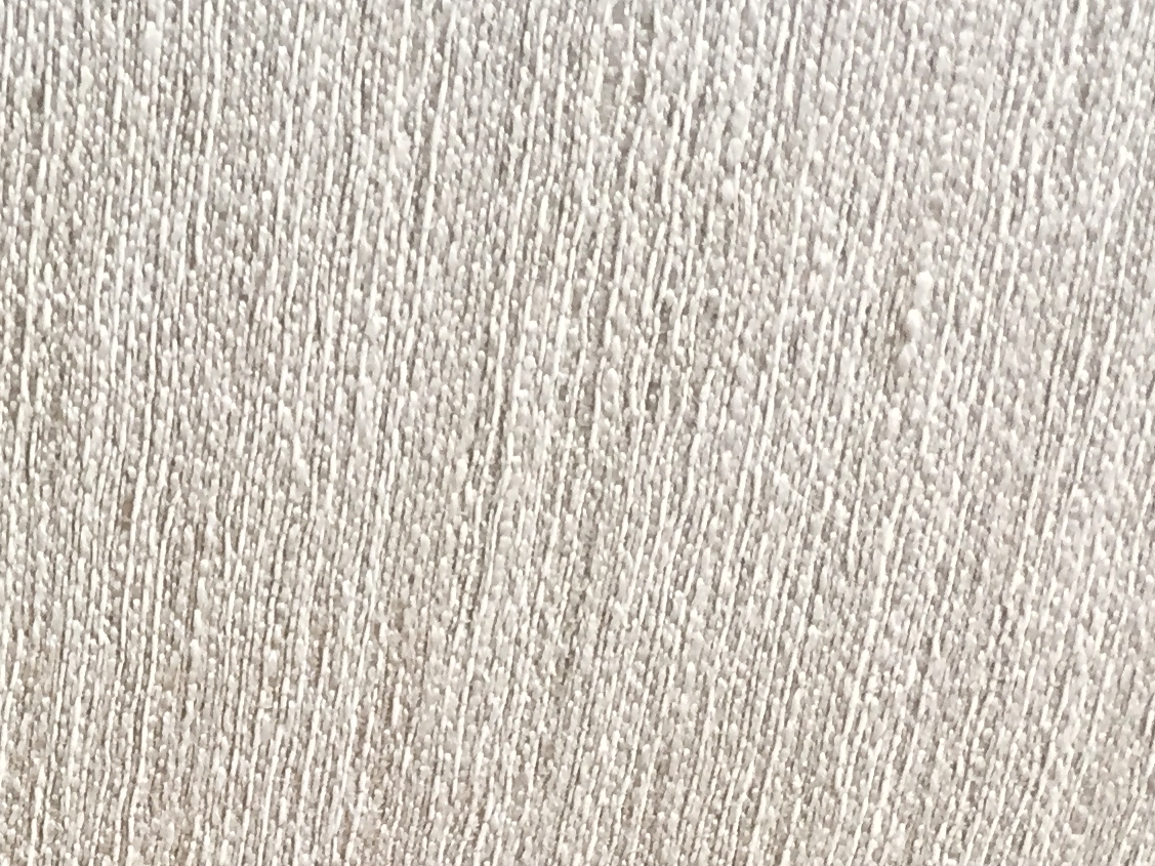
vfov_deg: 16.7
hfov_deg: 21.4
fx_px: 2802
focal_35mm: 84
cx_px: -276
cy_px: 1091
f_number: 2.2
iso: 80
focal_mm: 4.15
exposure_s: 1/30
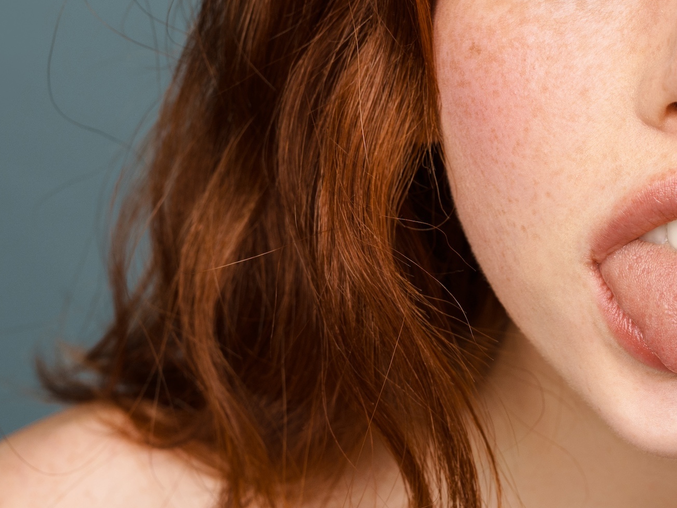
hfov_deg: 13.0
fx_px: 2934
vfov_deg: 9.9
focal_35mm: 150
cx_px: 659
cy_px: 83
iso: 250
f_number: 5.6
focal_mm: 50
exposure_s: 1/200
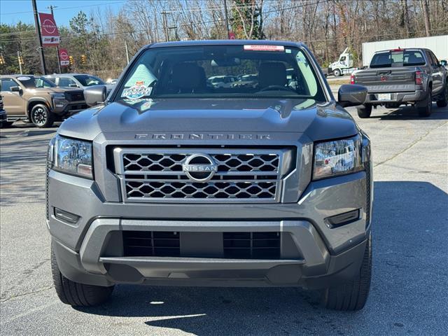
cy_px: 168
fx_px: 621
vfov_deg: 30.3
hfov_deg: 39.7
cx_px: 224
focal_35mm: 48
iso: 64
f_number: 1.78
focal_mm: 6.76
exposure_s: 1/1263
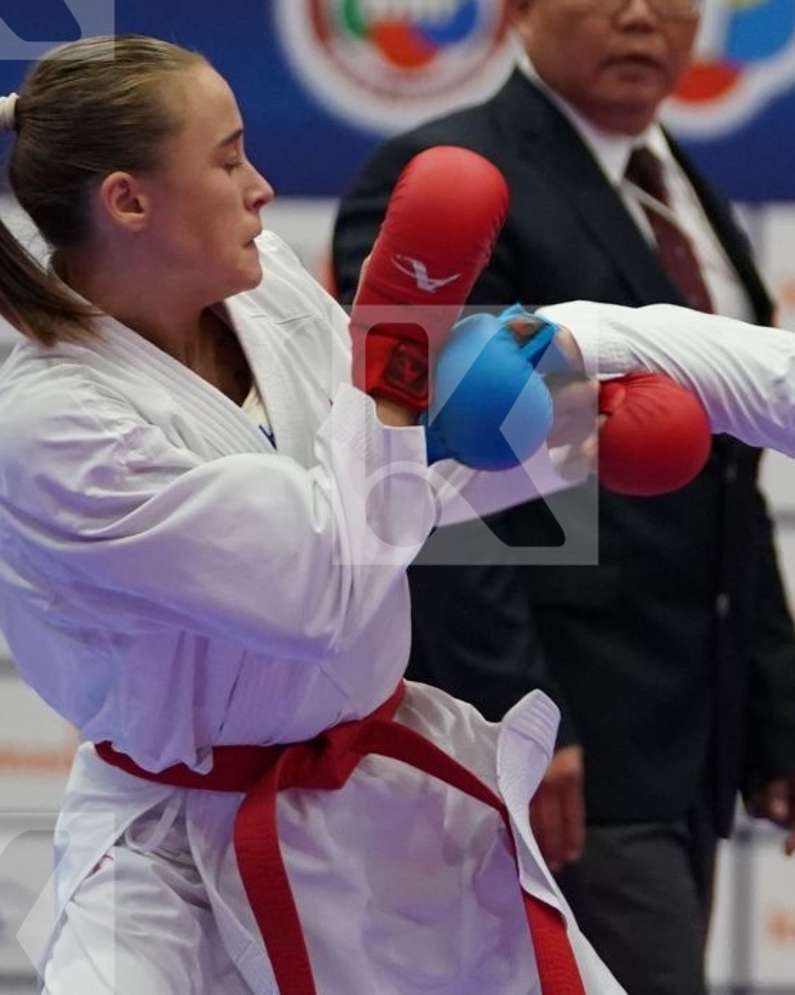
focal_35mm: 519
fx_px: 15274
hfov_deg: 3.0
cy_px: 435
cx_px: 949
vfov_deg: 3.7
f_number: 2.8
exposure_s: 1/1000
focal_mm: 143
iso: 3200
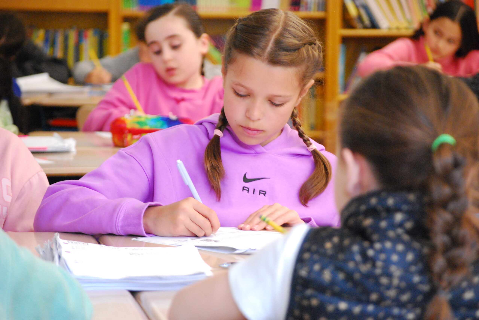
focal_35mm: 138
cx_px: 240
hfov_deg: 14.8
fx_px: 1838
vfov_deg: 10.0
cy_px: 160
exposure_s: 1/25
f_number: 4.5
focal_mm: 92
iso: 1600
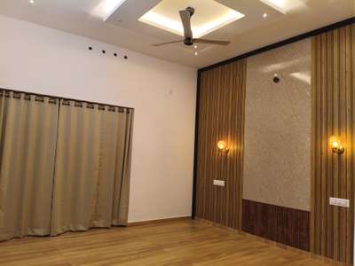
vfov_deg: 53.1
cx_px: 178
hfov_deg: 67.3
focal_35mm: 26
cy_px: 133
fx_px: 267
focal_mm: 4.94
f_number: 1.5
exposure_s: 1/100
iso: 100
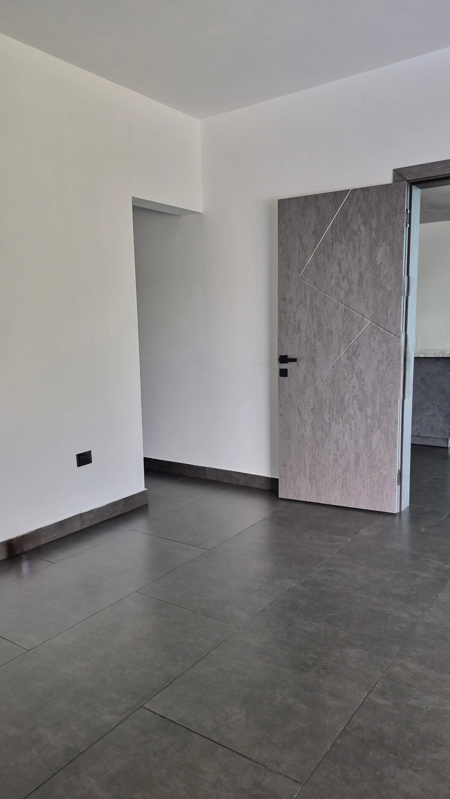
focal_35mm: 26
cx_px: 200
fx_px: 552
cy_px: 408
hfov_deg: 44.3
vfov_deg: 71.9
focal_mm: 5.4
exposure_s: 1/182
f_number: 1.8
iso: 160
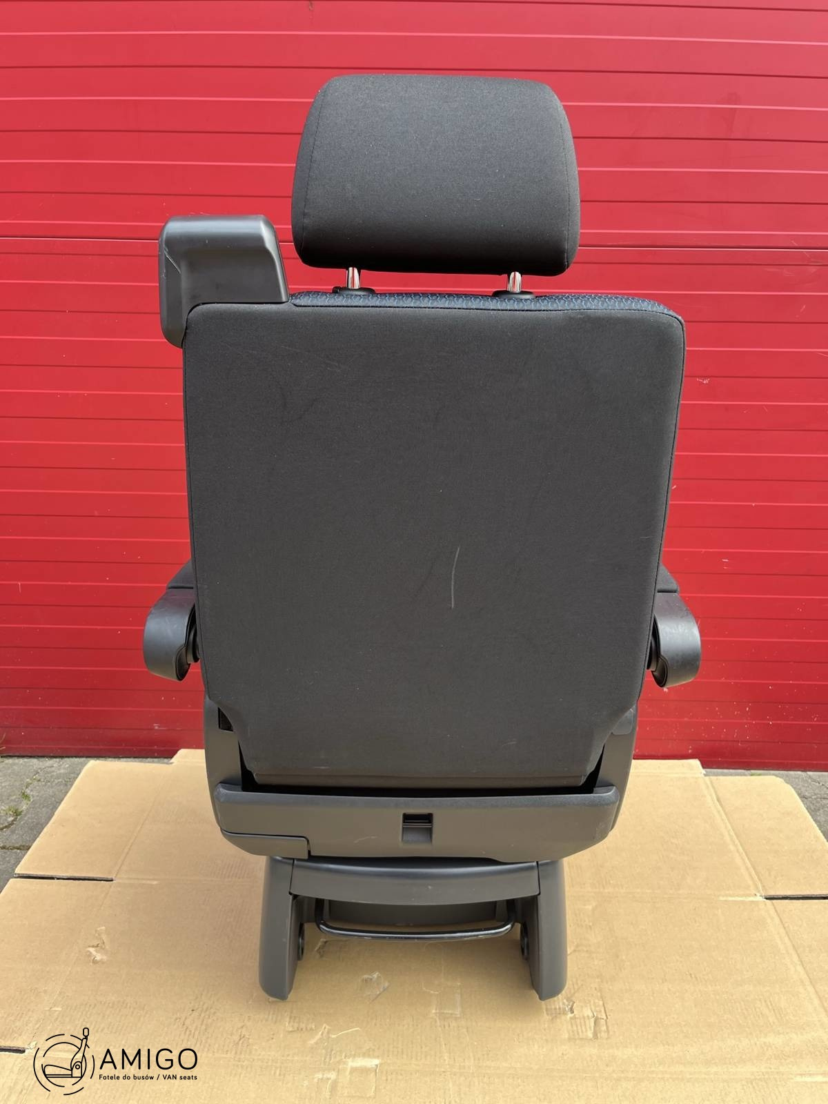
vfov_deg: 67.3
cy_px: 552
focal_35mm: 26
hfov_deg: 53.1
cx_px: 414
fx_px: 829
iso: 40
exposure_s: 1/138
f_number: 1.6
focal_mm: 5.1
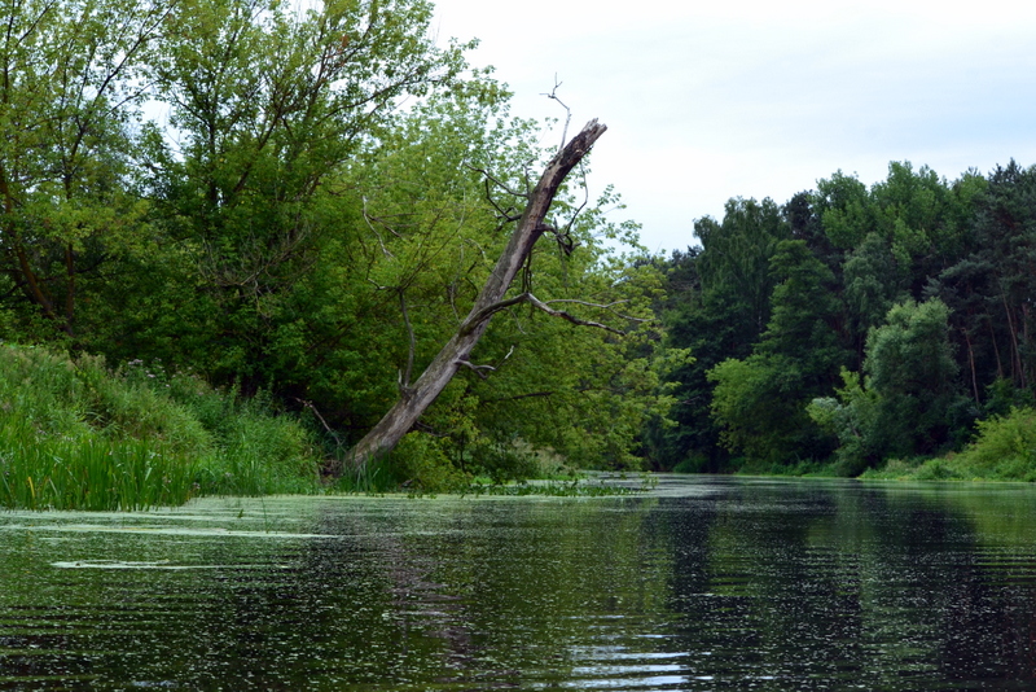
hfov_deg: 24.6
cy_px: 346
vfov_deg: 16.6
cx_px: 518
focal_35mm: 82
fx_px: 2375
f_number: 10
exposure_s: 1/250
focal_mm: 55
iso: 400
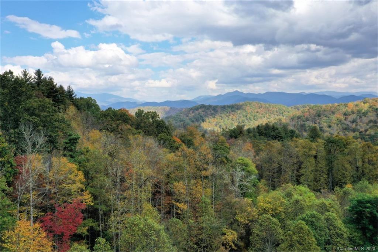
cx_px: 189
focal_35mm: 28
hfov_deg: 65.5
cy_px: 126
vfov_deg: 46.4
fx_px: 294
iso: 100
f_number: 5.6
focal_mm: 10.26
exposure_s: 1/400
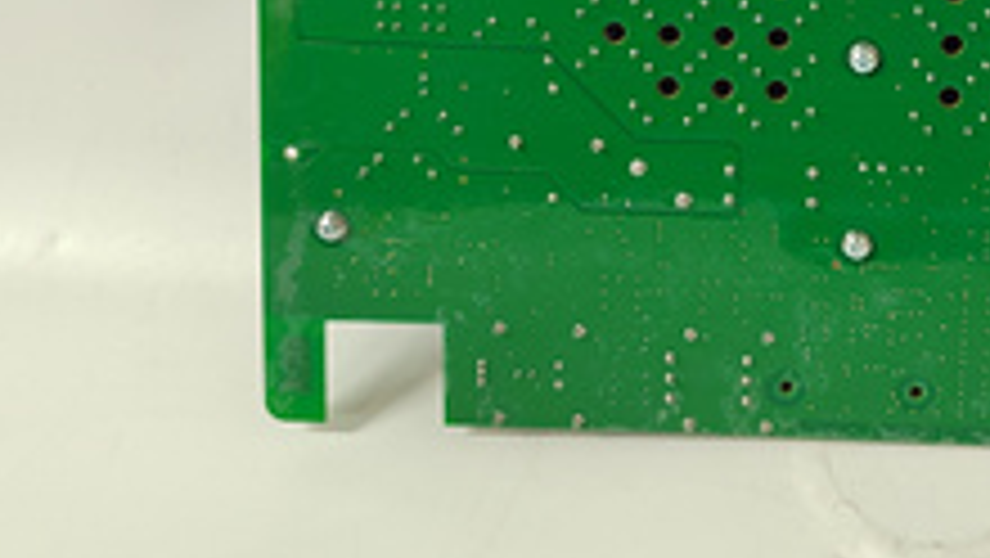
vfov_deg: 18.8
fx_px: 1497
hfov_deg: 35.3
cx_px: 801
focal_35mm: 57
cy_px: -254
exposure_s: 1/50
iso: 1644
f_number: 1.9
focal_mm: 5.52
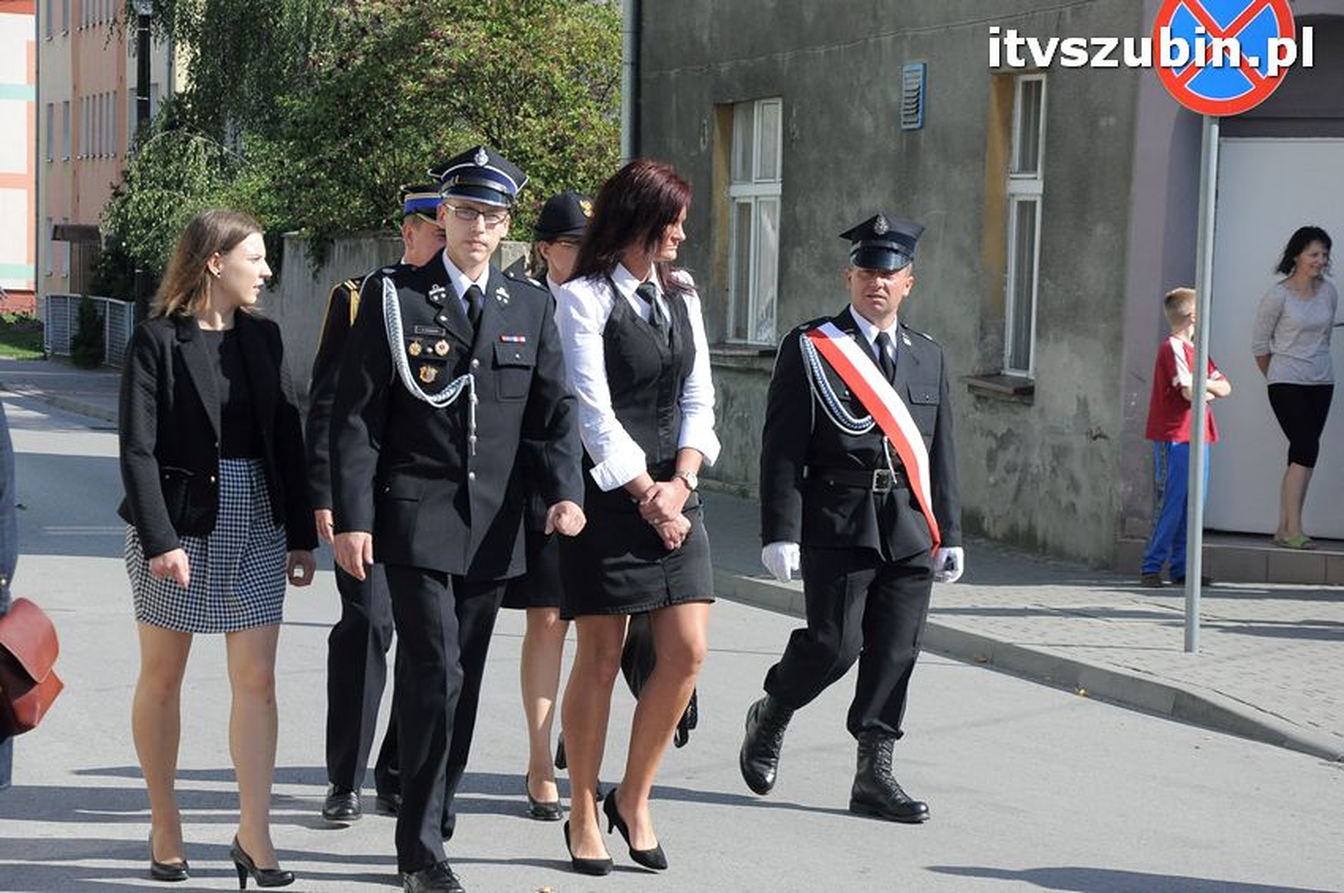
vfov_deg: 13.0
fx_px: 3916
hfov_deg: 19.5
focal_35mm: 105
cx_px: 672
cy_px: 446
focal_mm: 70
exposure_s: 1/1250
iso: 800
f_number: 9
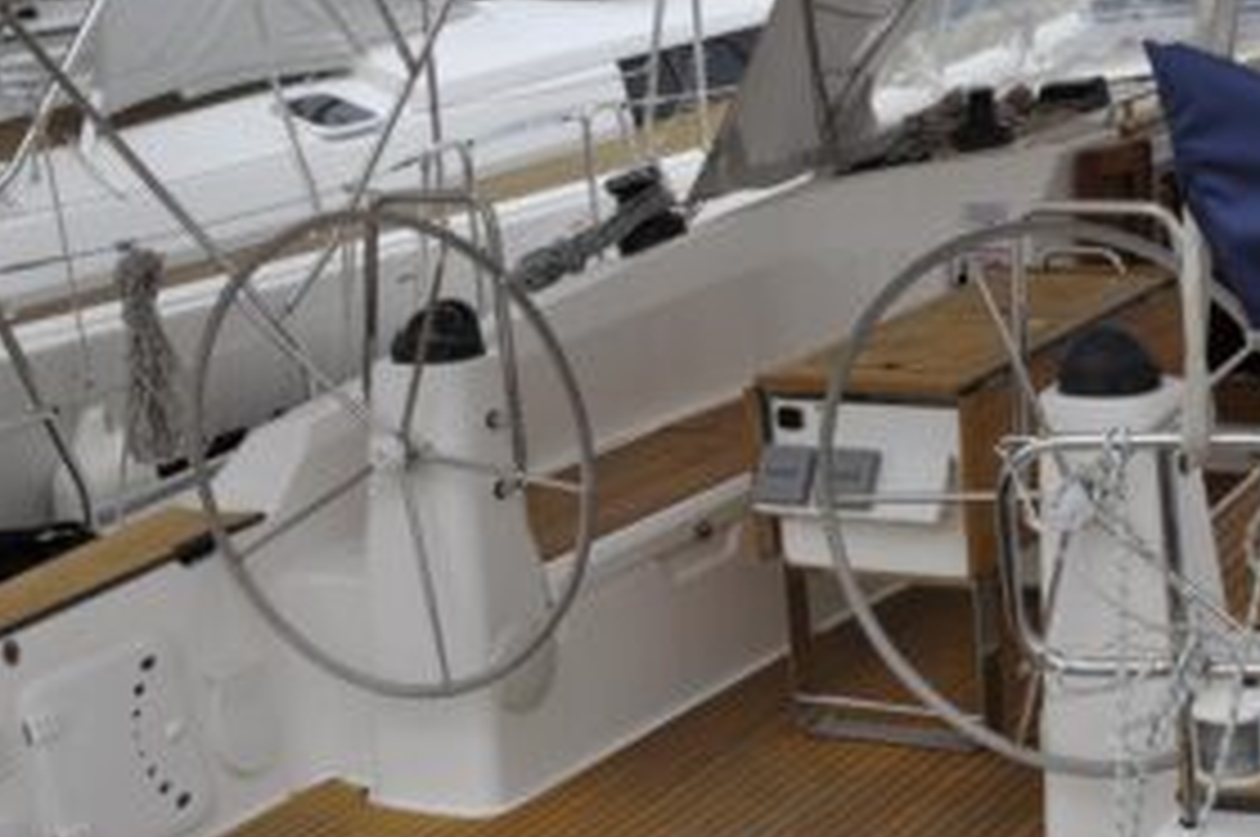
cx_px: 1004
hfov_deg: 26.5
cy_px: 274
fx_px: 2622
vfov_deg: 18.1
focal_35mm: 75
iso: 200
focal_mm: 28
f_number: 7.1
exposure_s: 1/200
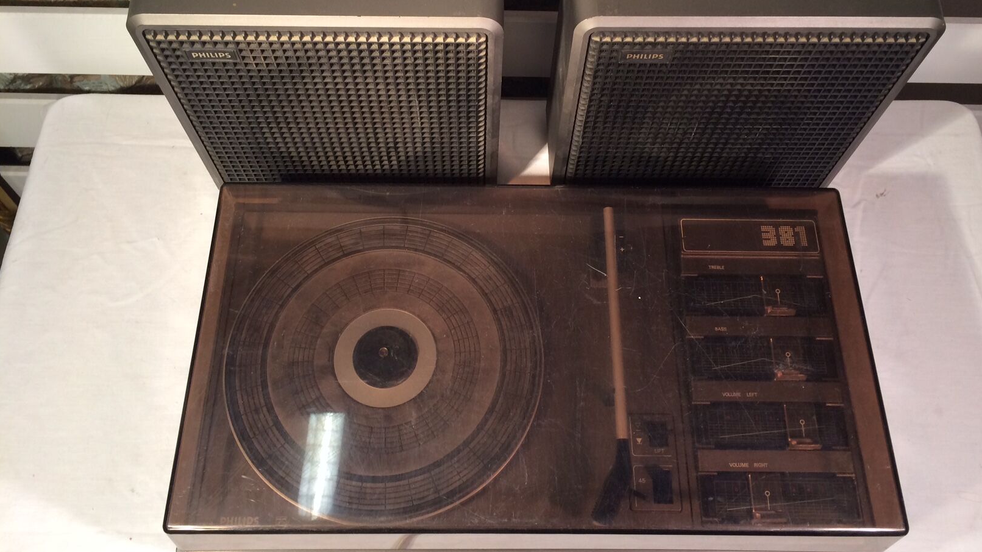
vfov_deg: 36.6
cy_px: 232
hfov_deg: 61.0
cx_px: 496
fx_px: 833
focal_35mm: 32
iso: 64
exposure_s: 1/33
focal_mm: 4.15
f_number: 2.2
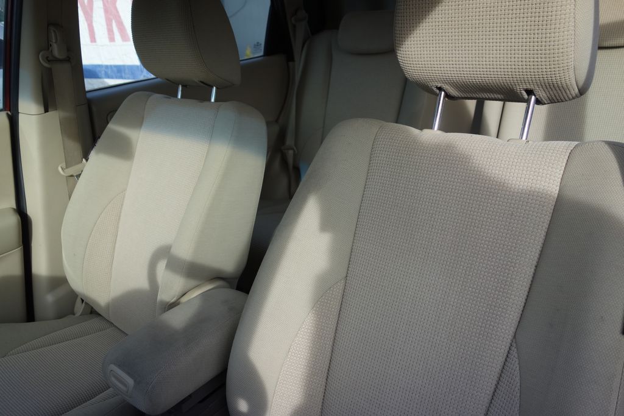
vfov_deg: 46.4
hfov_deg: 65.5
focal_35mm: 28
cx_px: 312
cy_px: 208
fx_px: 485
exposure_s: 1/1000
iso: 125
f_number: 2.5
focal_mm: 10.4
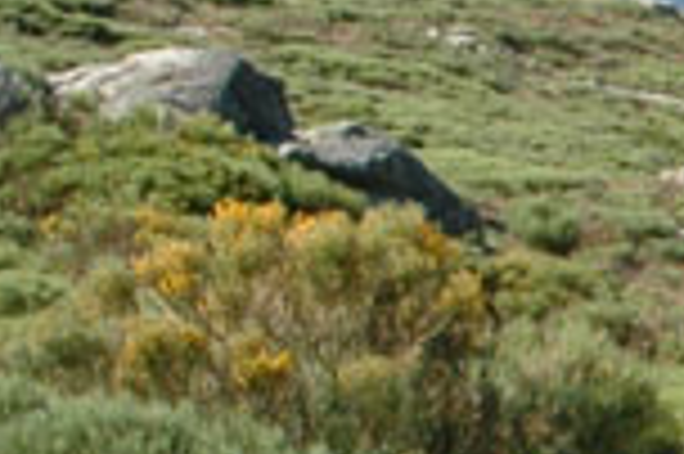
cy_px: 829
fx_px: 4694
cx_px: 1701
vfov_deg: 5.5
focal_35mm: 247
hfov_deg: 7.7
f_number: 16
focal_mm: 25
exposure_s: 1/50
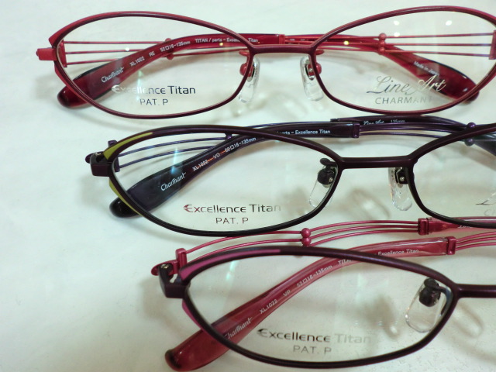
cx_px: 248
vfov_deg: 44.2
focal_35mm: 32
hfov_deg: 56.8
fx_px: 459
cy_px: 186
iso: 160
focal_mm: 5.8
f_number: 3.5
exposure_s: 1/60
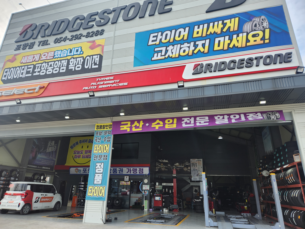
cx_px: 152
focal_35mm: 23
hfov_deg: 73.9
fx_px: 203
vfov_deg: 58.9
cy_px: 114
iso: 20
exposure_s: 1/515
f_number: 1.8
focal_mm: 5.4
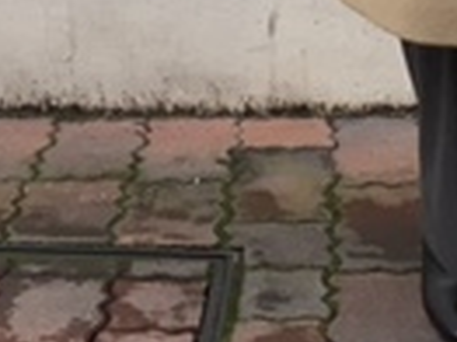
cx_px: 258
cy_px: -370
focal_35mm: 142
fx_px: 1873
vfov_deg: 9.6
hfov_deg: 13.9
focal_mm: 4.15
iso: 25
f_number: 2.2
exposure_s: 1/30
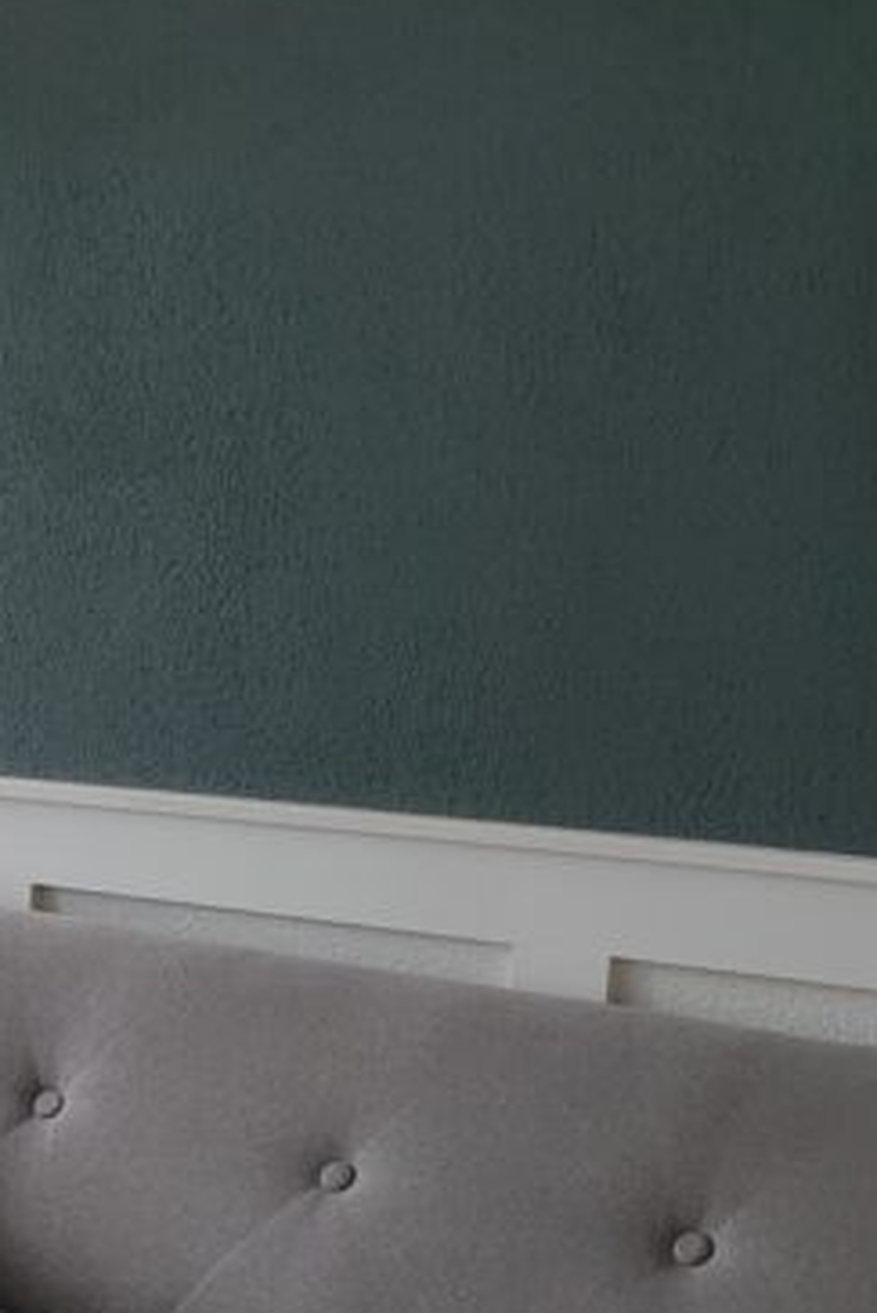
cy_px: 988
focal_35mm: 76
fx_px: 2774
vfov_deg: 26.3
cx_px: -563
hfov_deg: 16.0
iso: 64
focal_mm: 4.3
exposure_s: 1/40
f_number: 2.4
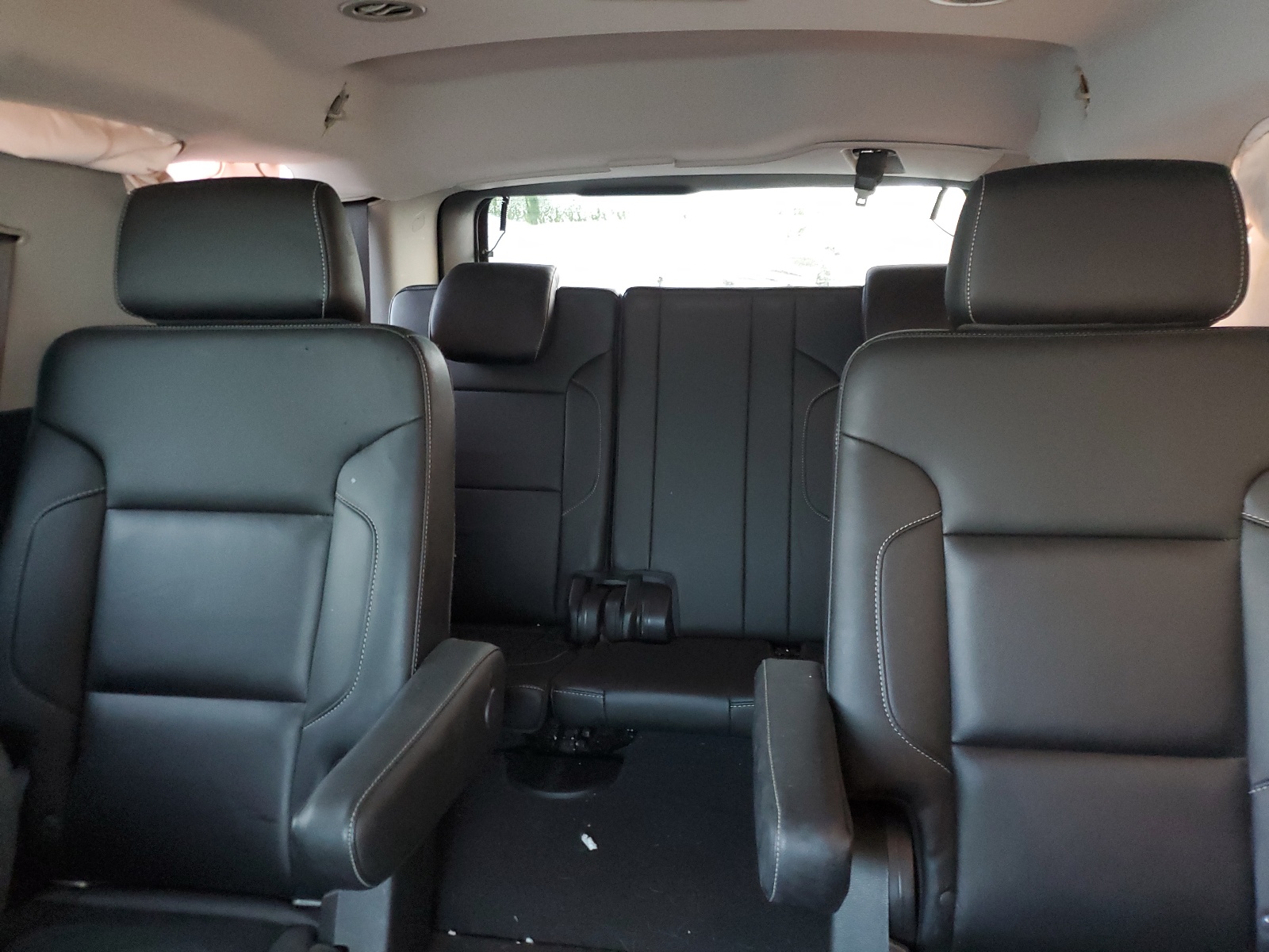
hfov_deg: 67.3
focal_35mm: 26
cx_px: 634
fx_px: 953
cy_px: 476
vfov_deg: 53.1
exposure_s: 1/17
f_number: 1.5
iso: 314
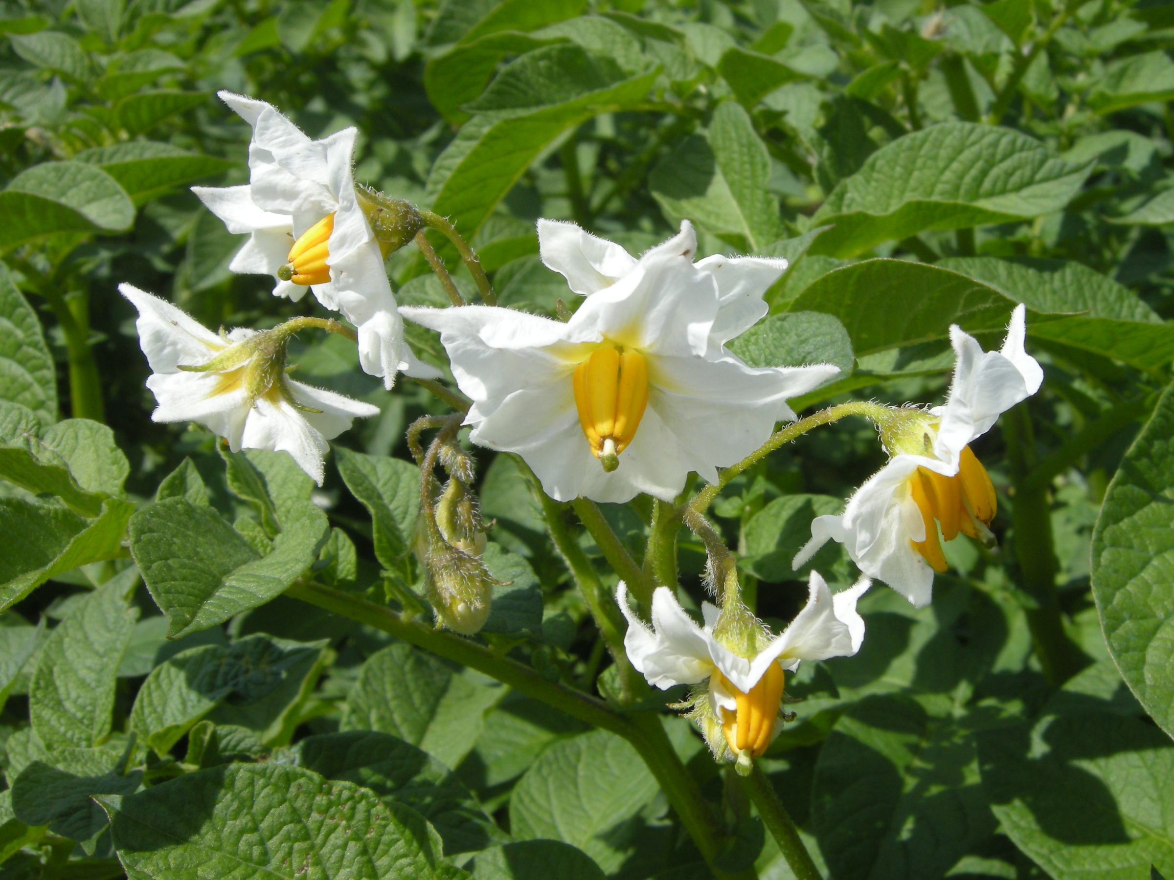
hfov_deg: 52.6
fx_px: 1187
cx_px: 587
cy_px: 440
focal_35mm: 35
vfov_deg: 40.7
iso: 64
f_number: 6.1
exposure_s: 1/246
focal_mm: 7.5
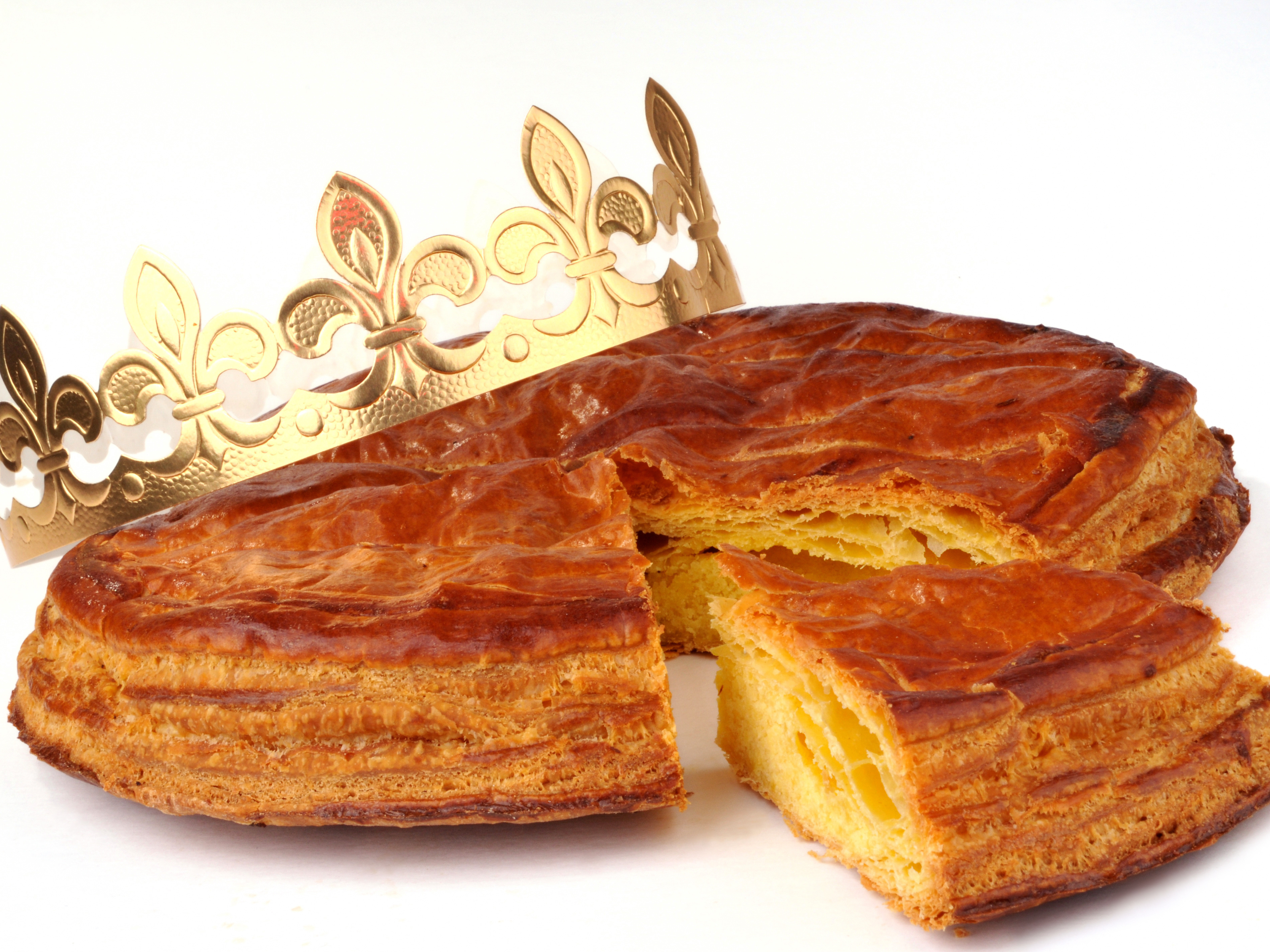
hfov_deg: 20.0
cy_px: 478
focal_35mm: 98
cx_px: 630
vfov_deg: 15.1
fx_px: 3595
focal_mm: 60
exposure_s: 1/200
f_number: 36
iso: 200
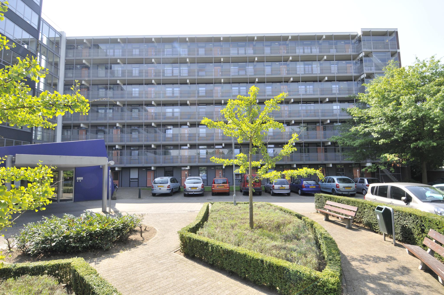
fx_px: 222
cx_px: 222
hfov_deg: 90.1
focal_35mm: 18
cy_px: 148
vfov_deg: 67.2
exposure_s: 1/250
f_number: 9
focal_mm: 12
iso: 400
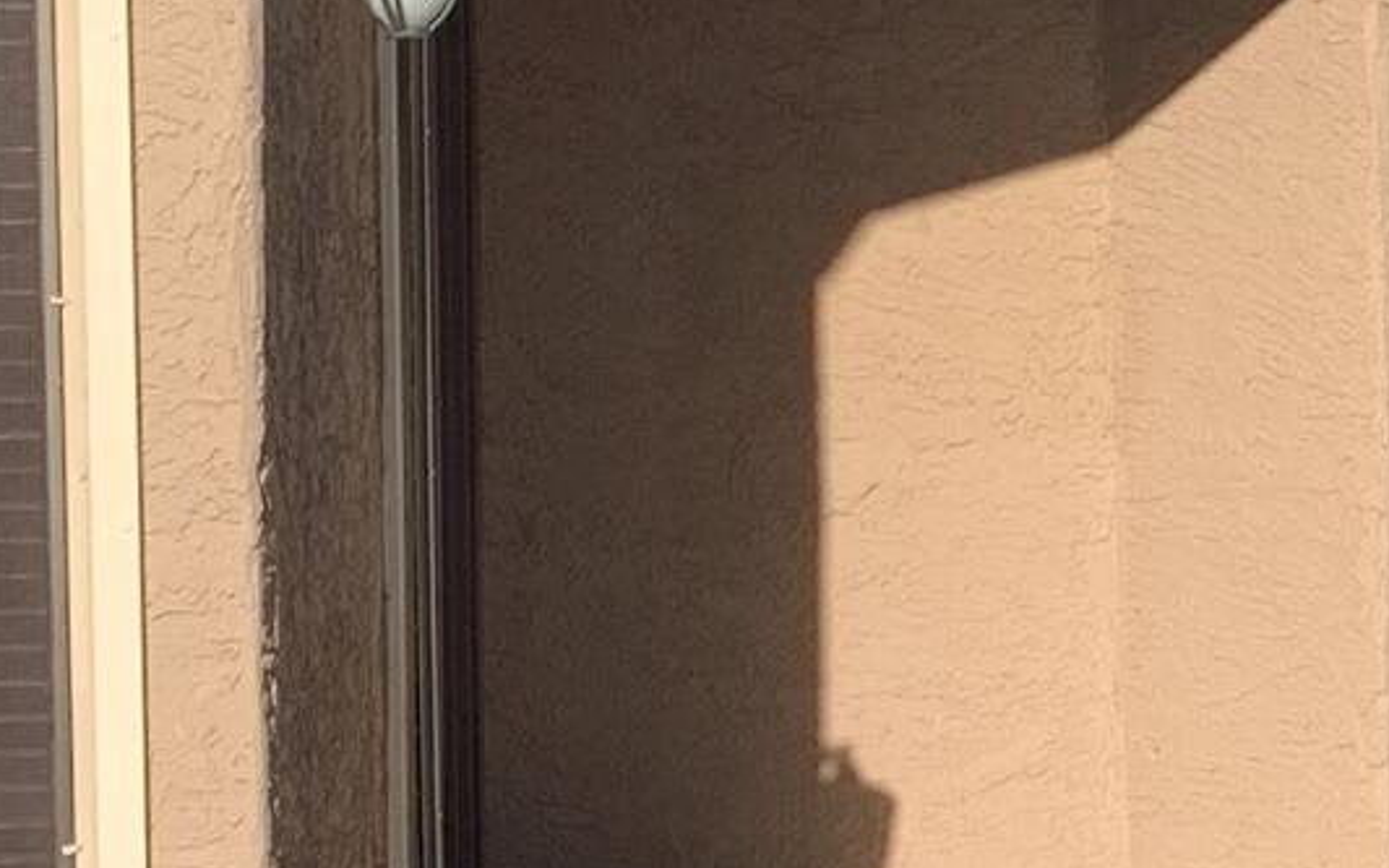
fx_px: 5867
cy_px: 451
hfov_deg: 12.7
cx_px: 2184
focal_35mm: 155
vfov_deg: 8.5
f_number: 1.8
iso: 25
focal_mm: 4.25
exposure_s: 1/1513
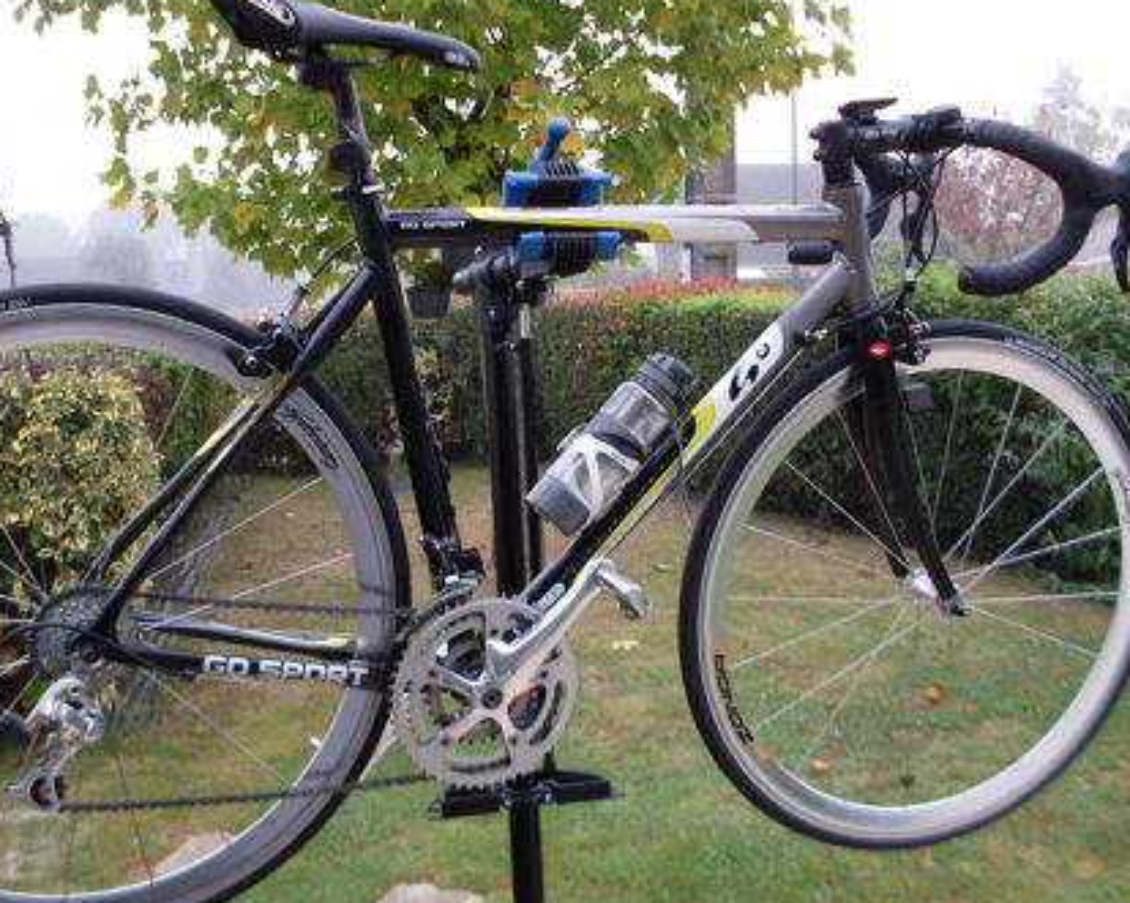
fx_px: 1438
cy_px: 461
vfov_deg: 34.9
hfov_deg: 42.9
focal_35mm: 43
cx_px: 540
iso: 100
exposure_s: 1/60
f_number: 2.8
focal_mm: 6.3
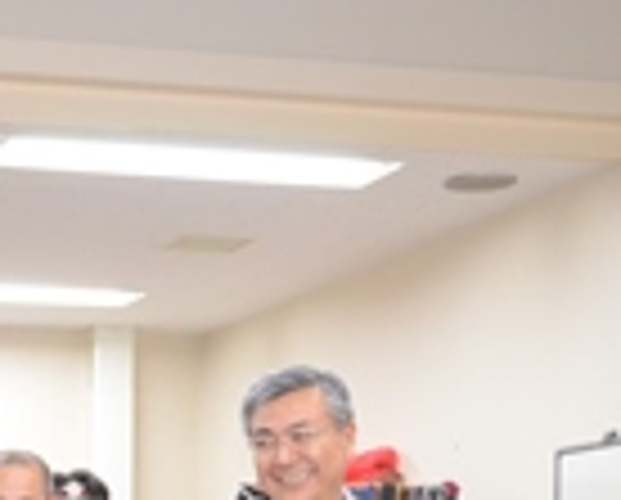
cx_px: -194
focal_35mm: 122
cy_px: 709
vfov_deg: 12.2
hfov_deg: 15.0
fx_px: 2247
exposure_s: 1/125
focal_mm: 24
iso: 3200
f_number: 5.6
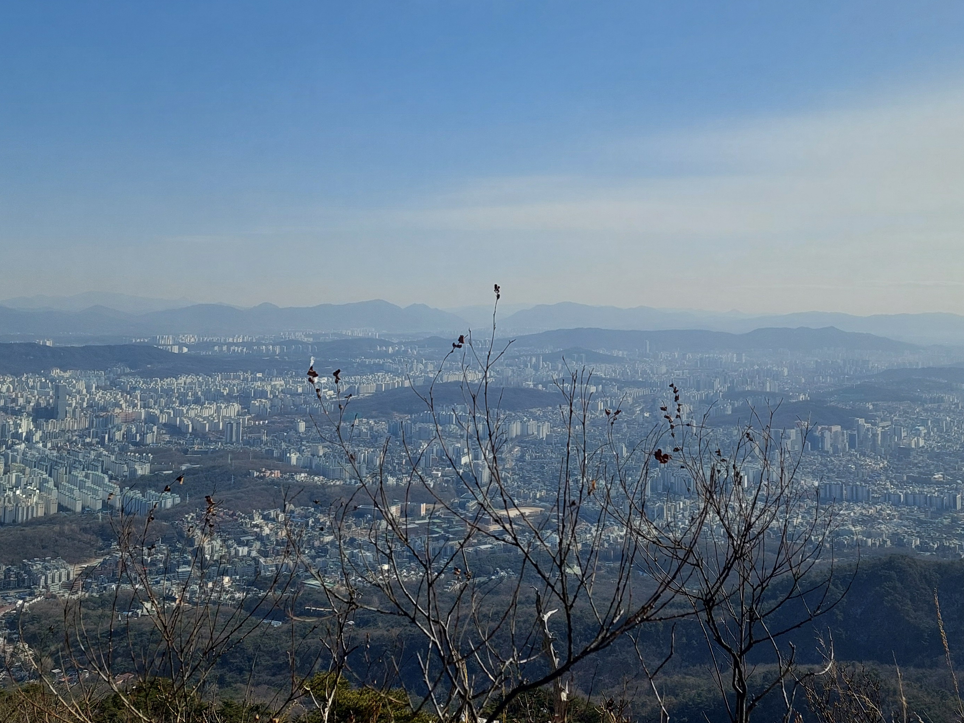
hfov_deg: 44.8
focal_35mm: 42
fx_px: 1170
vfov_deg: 33.9
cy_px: 219
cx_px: 516
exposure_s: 1/3167
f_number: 1.8
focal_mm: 5.23
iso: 40
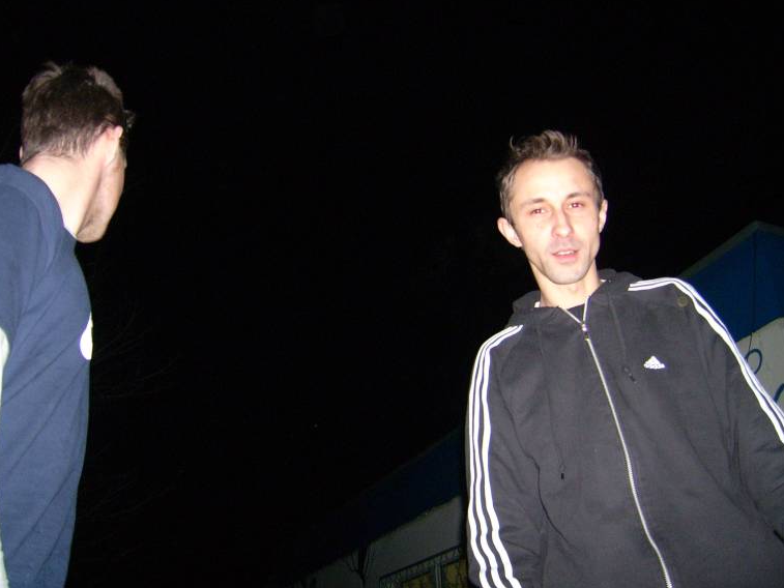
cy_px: 287
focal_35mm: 37
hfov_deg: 50.1
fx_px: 838
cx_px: 376
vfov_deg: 38.7
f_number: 2.8
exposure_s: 1/60
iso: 100
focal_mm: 5.95
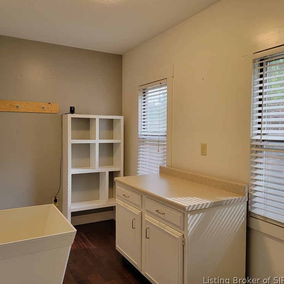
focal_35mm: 29
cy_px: 141
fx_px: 269
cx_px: 128
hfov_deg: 55.5
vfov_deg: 55.6
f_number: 1.8
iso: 125
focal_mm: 6.7
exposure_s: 1/120
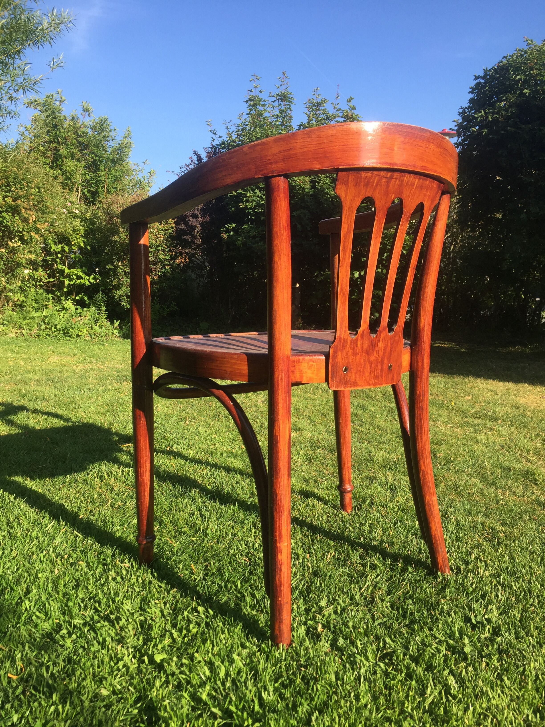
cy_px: 364
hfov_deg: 48.2
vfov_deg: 61.7
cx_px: 272
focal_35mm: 29
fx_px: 609
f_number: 2.2
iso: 32
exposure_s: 1/842
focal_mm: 4.15
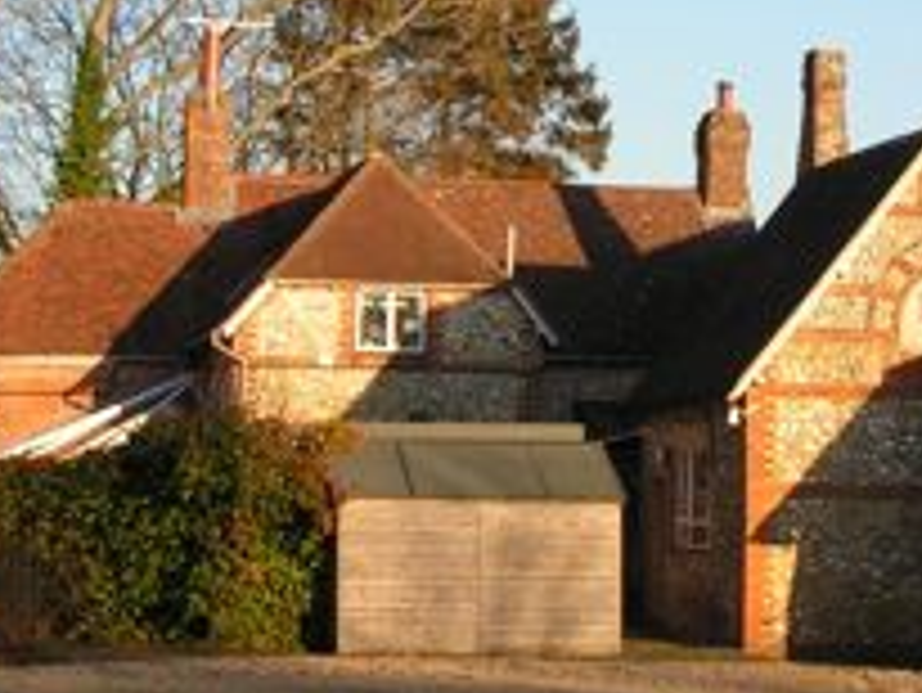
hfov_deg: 19.1
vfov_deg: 14.4
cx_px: 666
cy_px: 56
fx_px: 2718
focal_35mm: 102
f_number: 5.6
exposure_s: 1/125
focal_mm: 6.3
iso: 50
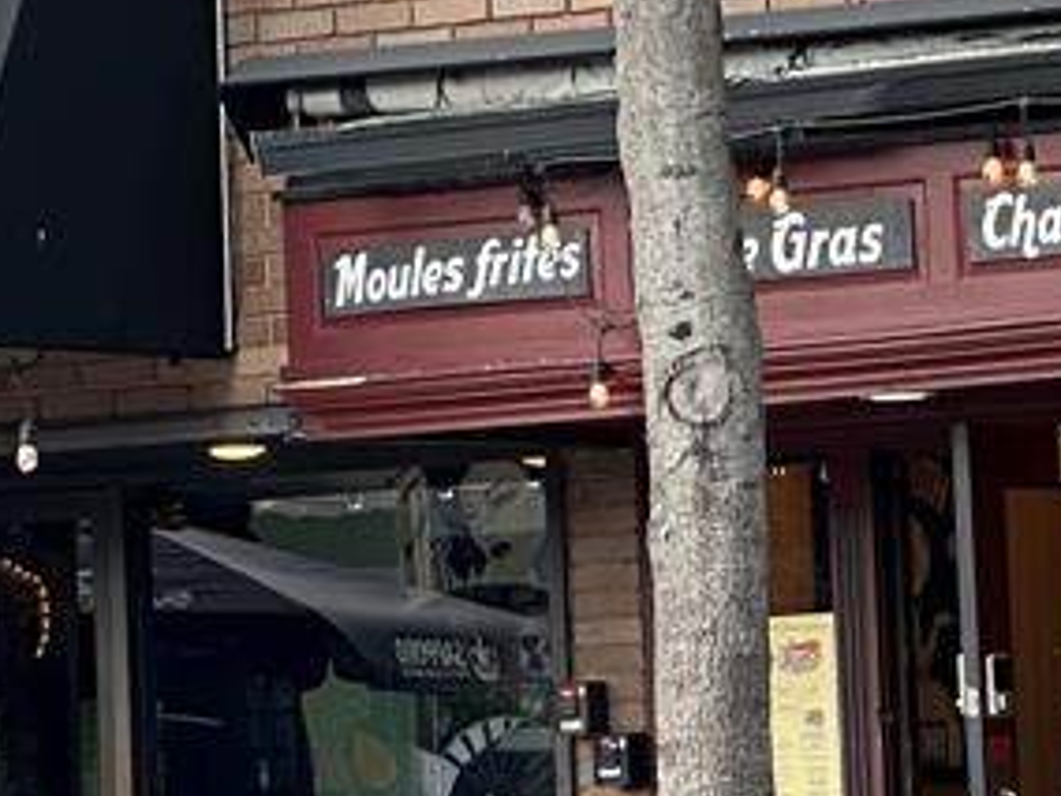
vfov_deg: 5.3
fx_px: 8521
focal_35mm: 278
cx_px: 1651
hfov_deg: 7.0
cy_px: 419
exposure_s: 1/99
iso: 32
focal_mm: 9
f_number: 2.8
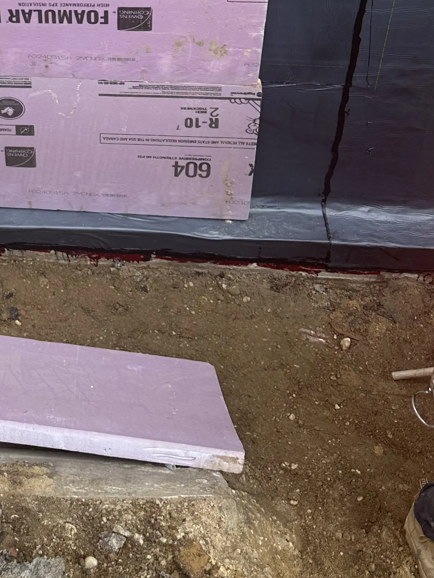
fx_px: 1036
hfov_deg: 22.6
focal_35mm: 62
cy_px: -115
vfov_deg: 27.5
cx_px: -9
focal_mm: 6.86
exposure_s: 1/121
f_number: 1.78
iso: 64
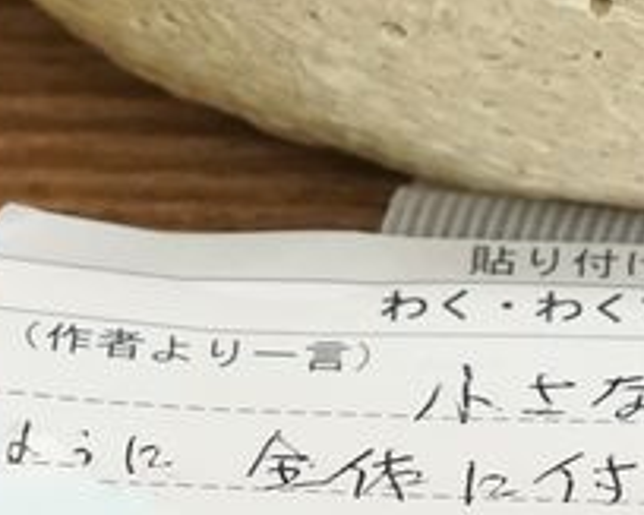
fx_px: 11049
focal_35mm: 580
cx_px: 736
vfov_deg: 2.7
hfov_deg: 3.3
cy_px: -256
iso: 3200
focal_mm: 105
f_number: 7.1
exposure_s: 1/50
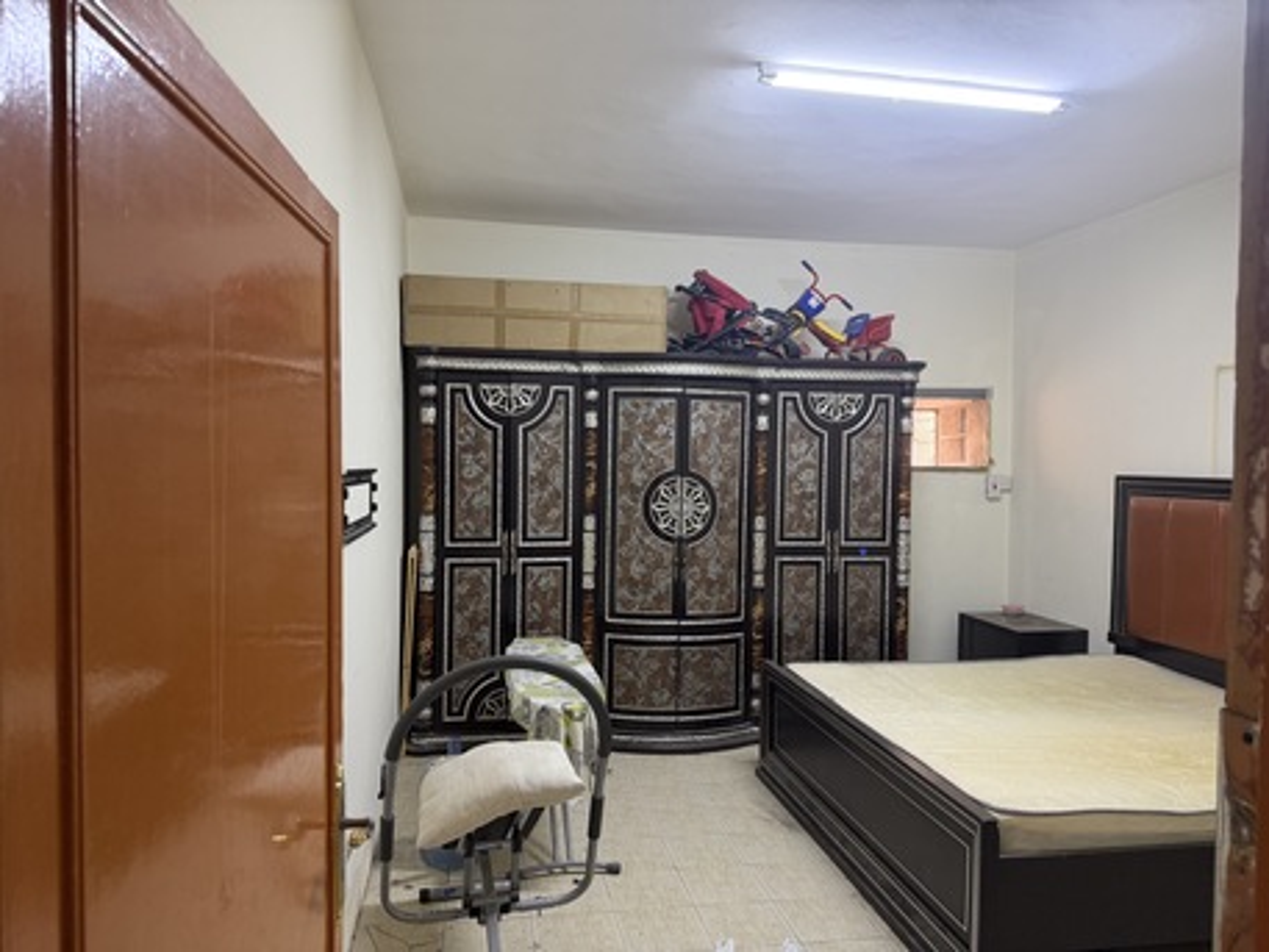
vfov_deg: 56.8
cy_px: 476
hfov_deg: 71.6
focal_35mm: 24
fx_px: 880
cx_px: 634
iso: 200
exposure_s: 1/60
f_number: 1.78
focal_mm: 6.76
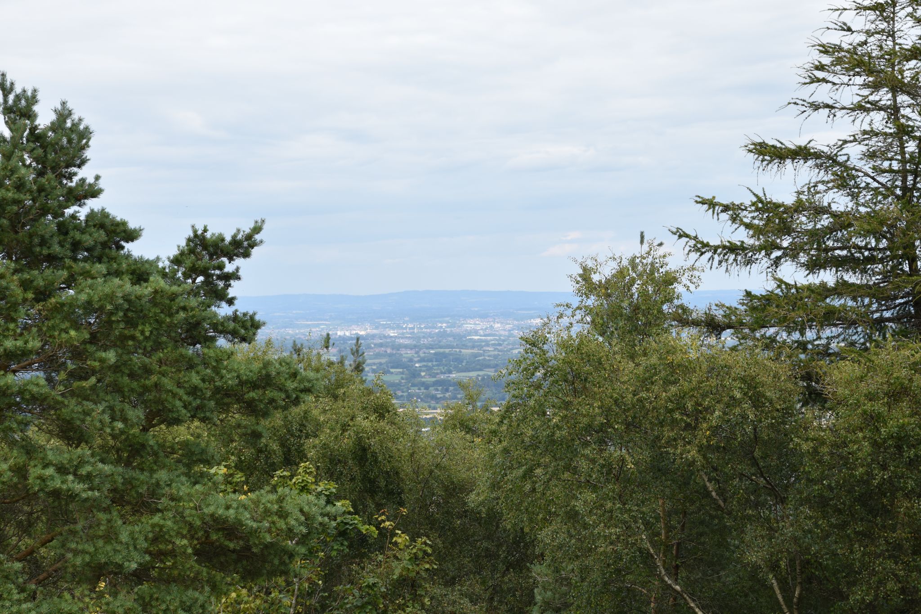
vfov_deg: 14.7
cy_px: 307
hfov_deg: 21.9
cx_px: 460
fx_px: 2379
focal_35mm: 93
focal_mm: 62
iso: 200
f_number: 8
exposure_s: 1/250
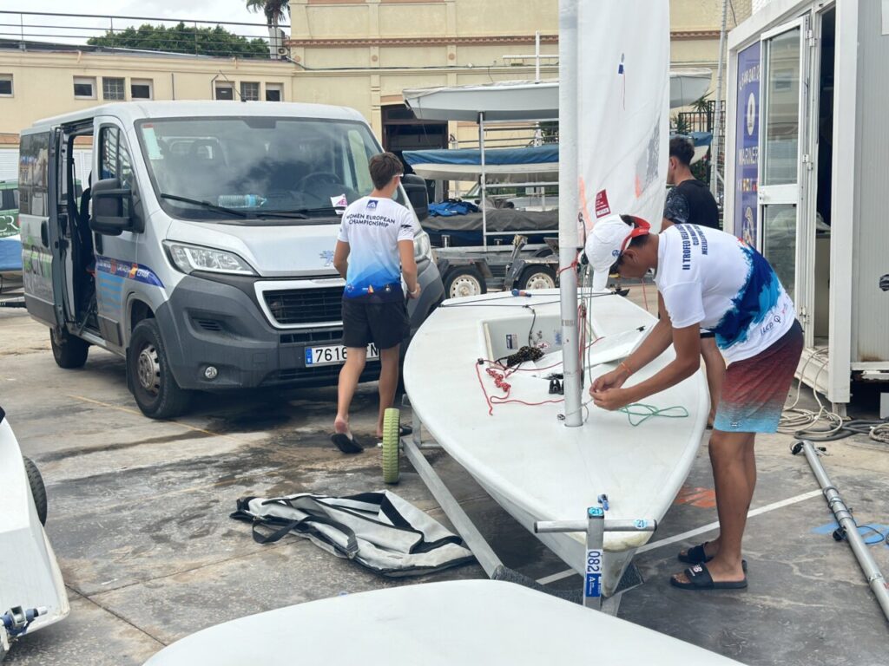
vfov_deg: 30.3
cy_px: 333
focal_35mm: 48
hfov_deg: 39.7
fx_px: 1233
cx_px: 444
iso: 80
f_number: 1.78
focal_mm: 6.86
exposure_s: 1/1590
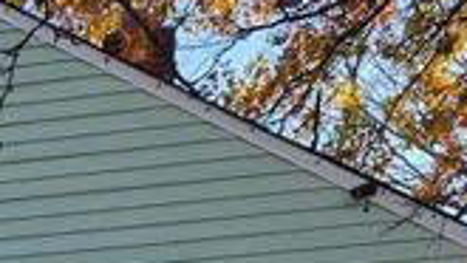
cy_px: 700
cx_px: -201
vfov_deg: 10.0
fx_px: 1251
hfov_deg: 19.0
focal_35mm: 101
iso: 80
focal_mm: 6.3
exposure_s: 1/1410
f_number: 1.7
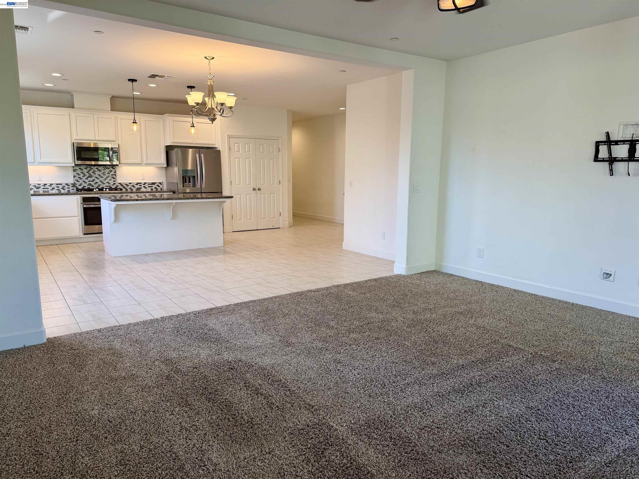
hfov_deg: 71.6
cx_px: 320
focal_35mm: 24
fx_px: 443
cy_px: 240
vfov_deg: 56.8
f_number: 1.78
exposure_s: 1/198
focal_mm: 6.76
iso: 160
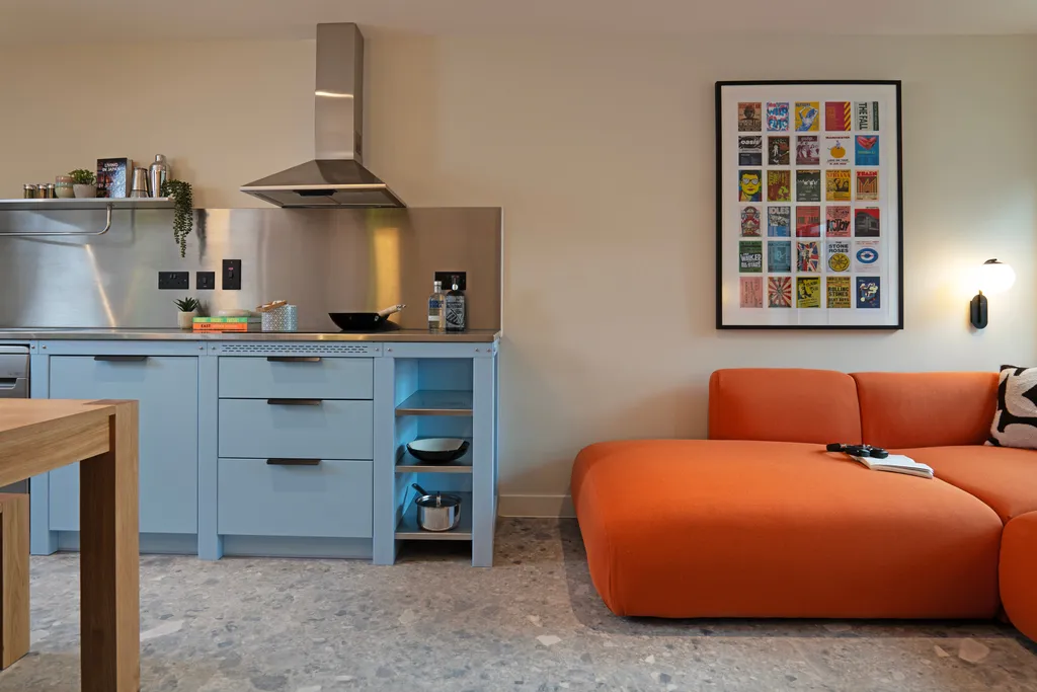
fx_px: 576
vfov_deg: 61.9
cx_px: 518
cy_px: 346
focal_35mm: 20
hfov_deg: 84.0
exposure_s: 1/8
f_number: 10
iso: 250
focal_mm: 20
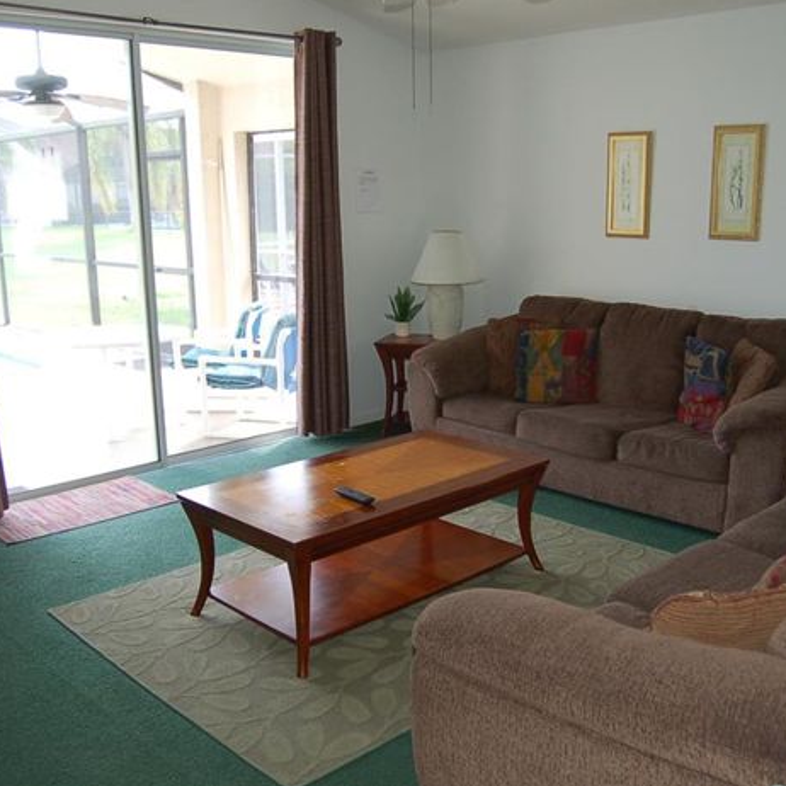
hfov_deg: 47.2
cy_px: 393
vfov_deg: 47.2
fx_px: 899
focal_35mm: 35
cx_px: 426
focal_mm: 18
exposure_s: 1/100
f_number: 3.5
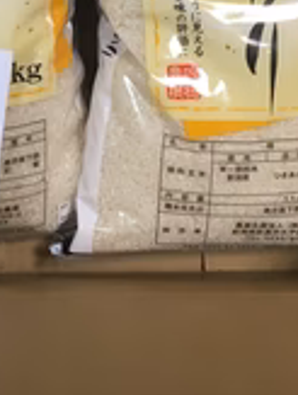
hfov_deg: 20.7
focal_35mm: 71
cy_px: -10
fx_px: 812
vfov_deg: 25.8
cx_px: 97
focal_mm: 4.15
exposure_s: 1/30
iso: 64
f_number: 2.2
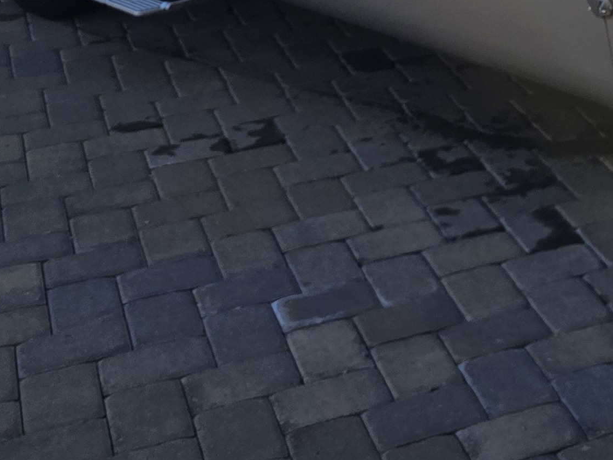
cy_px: -302
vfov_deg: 15.9
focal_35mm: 82
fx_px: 1452
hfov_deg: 22.5
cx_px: 674
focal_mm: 6.3
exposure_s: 1/4434
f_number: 1.7
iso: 80
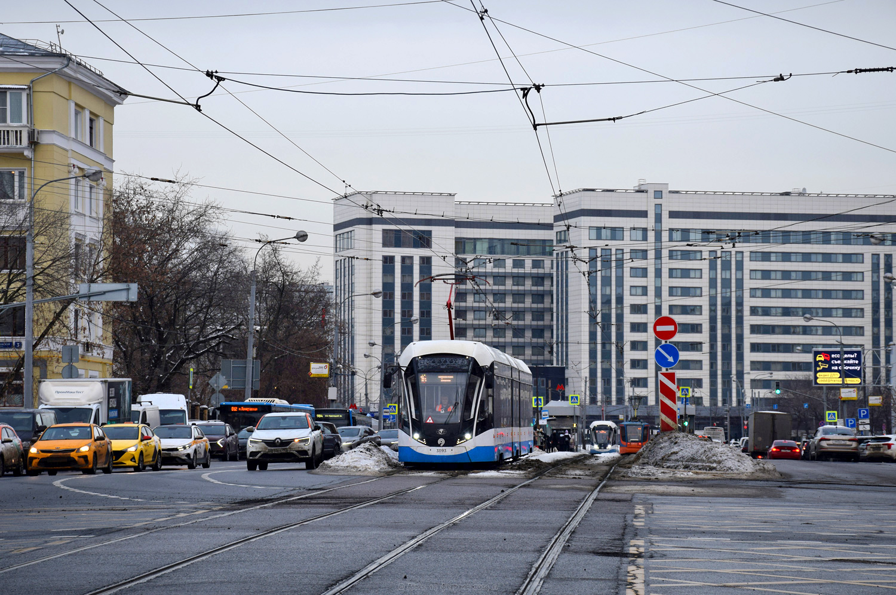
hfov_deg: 19.5
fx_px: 2610
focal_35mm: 105
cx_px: 448
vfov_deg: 13.0
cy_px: 298
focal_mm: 70
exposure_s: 1/500
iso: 400
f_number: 8
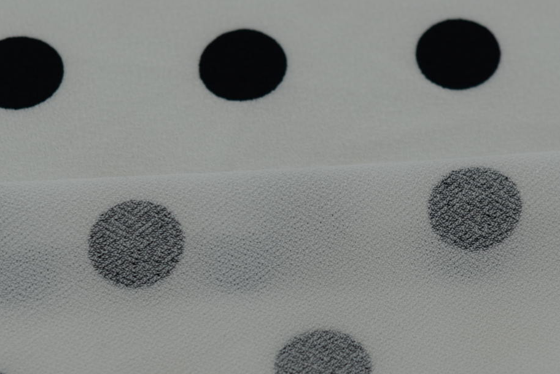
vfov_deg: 8.3
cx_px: 402
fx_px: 2566
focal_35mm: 165
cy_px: 247
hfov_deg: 12.4
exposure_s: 1/400
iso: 100
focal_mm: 50
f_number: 3.5
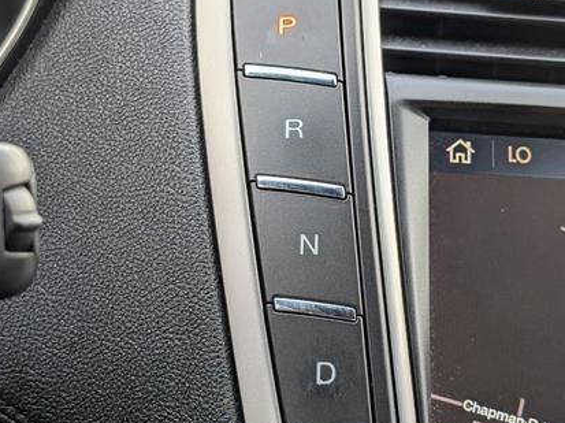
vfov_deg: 19.3
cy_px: 268
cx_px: 324
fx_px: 1239
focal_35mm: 76
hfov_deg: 25.7
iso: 53
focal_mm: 6.9
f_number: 1.68
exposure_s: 1/167
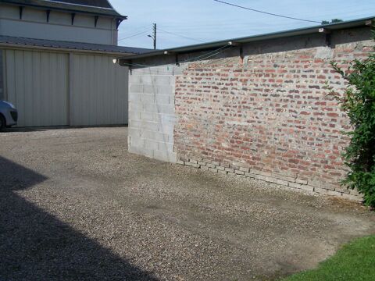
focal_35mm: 38
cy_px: 140
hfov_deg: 49.0
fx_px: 412
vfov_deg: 37.7
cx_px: 188
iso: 80
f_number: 5.6
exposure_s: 1/640
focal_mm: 6.3
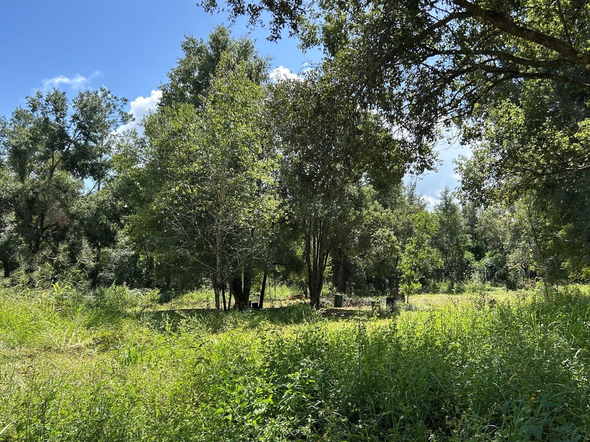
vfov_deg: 49.7
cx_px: 312
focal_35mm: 28
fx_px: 477
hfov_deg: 63.4
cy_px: 221
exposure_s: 1/1468
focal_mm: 5.7
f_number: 1.5
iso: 50
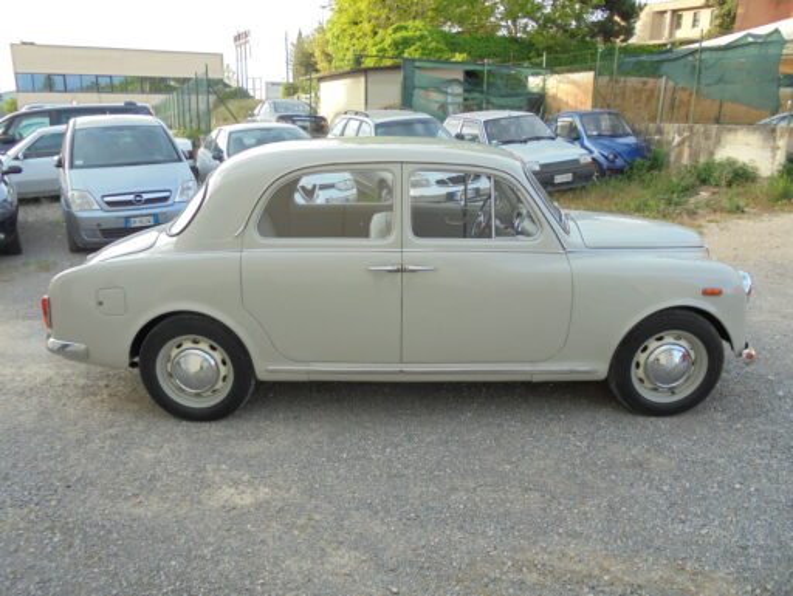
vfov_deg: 53.1
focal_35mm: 26
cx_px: 396
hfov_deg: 67.3
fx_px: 596
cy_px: 298
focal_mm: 4.6
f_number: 3.5
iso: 100
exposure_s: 1/125
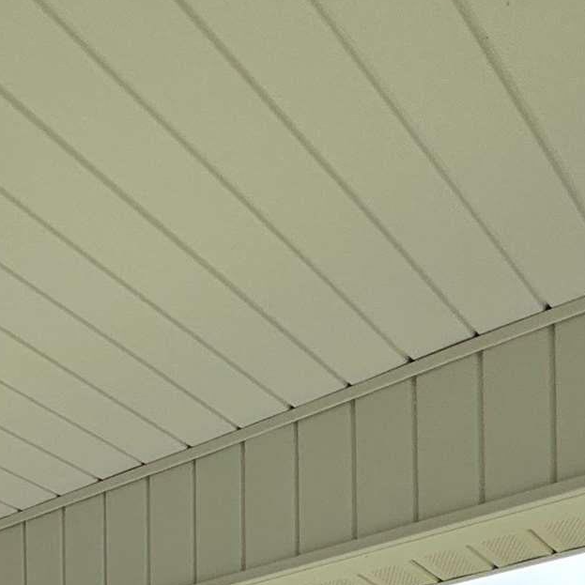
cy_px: 1008
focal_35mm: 61
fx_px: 1166
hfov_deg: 26.2
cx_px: -39
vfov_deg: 20.9
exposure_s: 1/552
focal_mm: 2.22
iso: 40
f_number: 2.2
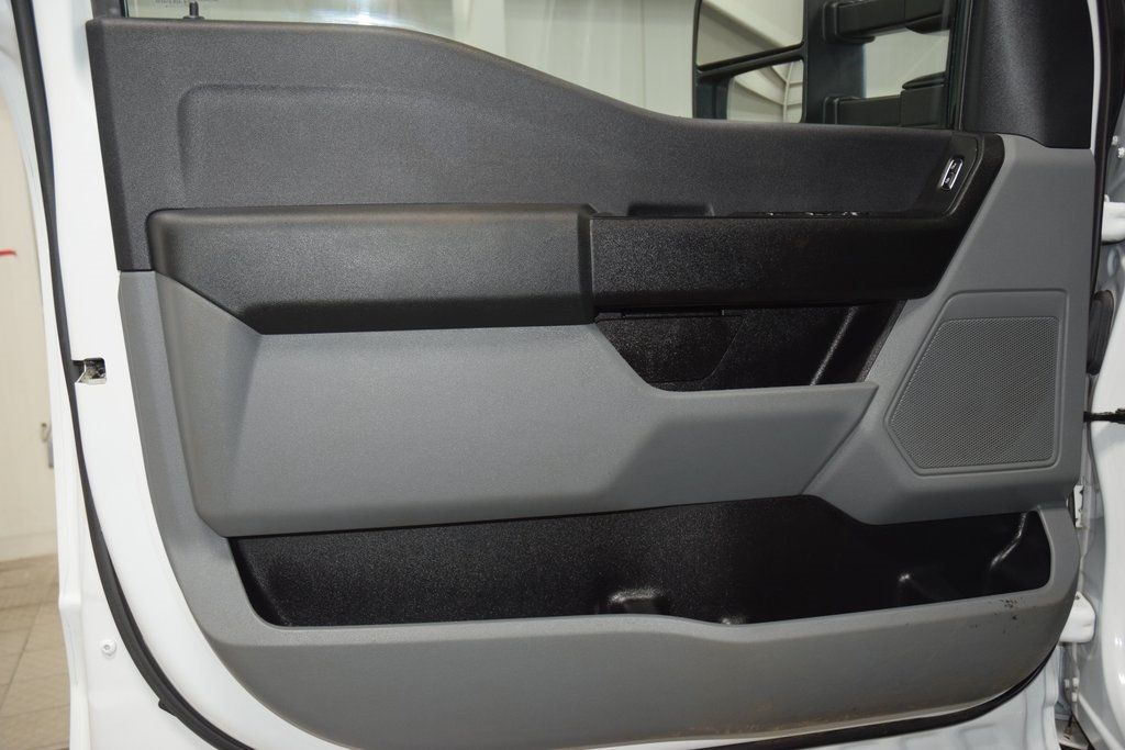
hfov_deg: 57.2
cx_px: 562
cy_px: 375
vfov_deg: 40.0
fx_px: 1031
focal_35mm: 33
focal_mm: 22
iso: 800
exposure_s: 1/60
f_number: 4
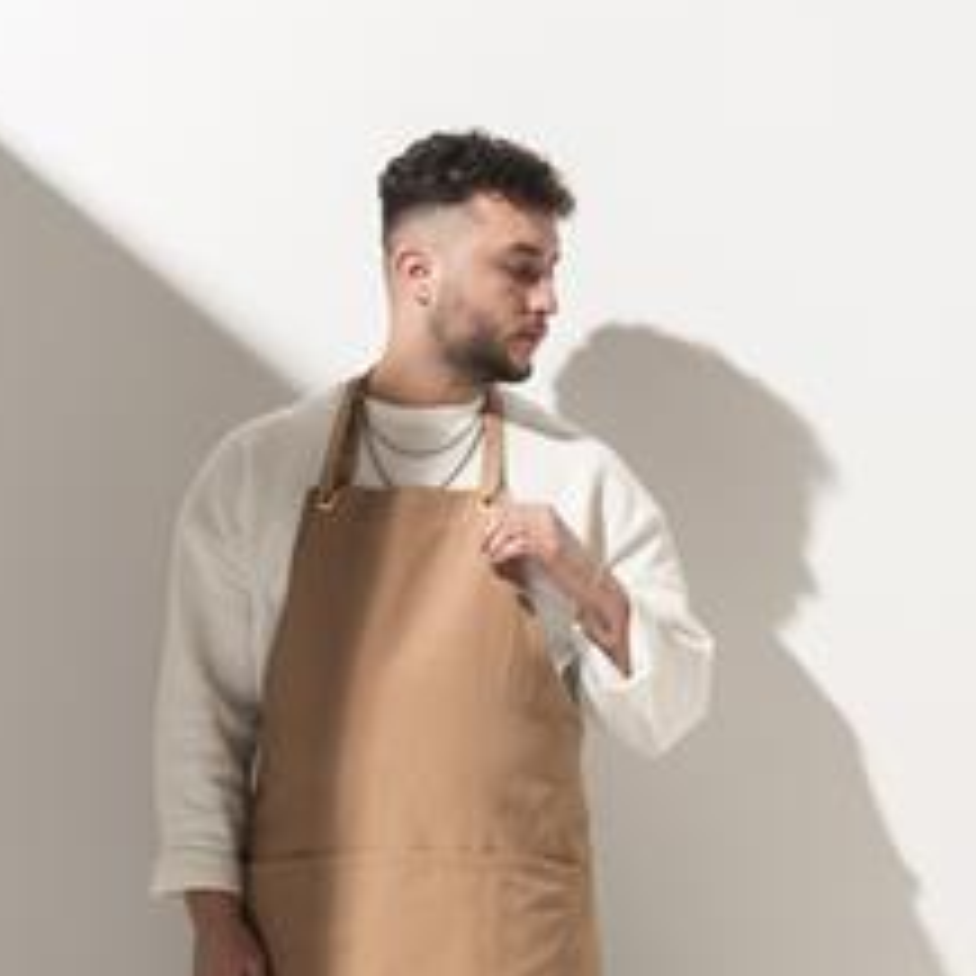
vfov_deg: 9.8
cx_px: 450
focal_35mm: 178
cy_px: 810
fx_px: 5678
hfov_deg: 9.8
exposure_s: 1/160
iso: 160
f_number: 11
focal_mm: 98
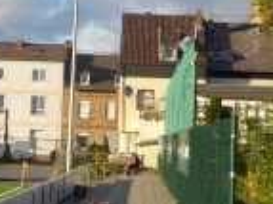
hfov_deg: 15.6
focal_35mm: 126
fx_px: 993
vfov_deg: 11.7
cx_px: 95
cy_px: 82
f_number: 3.8
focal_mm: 7.2
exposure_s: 1/250
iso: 80
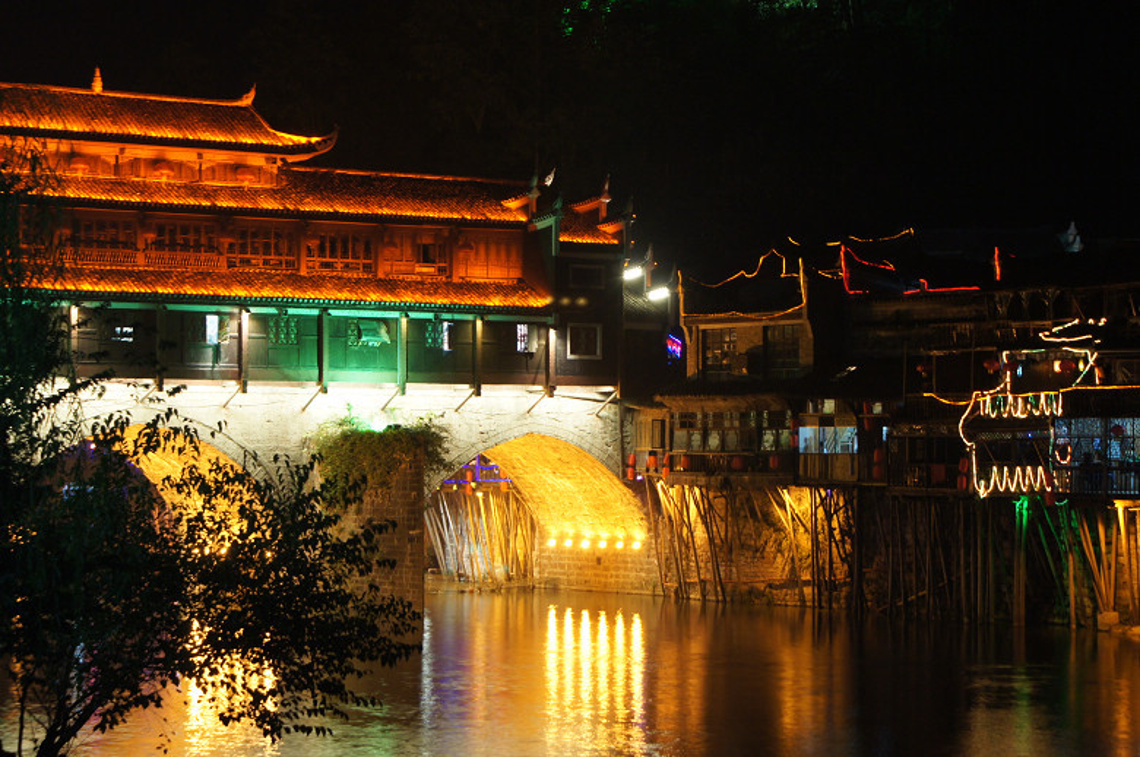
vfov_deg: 16.5
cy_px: 378
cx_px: 570
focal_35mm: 82
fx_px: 2609
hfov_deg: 24.6
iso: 800
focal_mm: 55
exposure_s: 1
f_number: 8
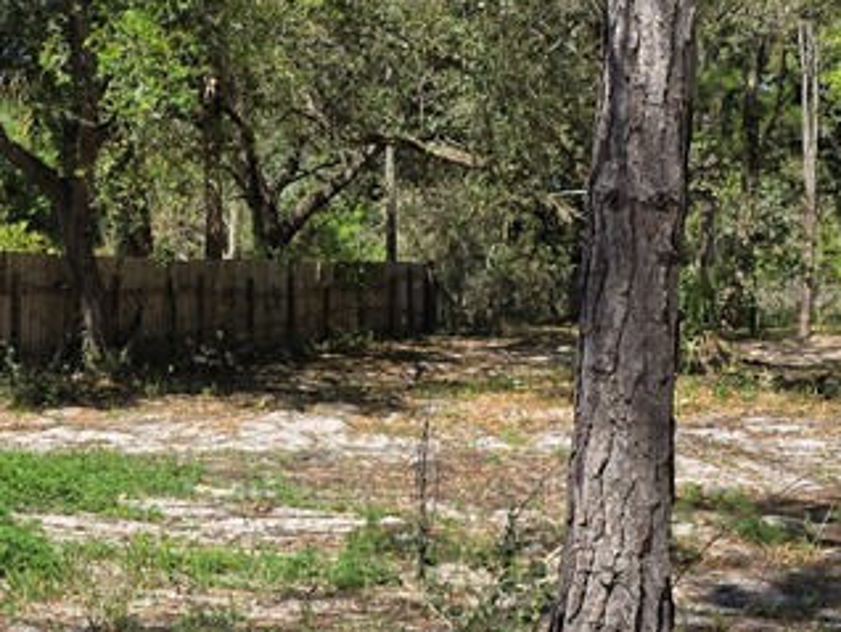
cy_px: 373
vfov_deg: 19.9
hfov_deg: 25.7
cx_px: 127
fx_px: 1799
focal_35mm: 74
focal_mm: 6.3
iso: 12
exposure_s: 1/652
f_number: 1.7
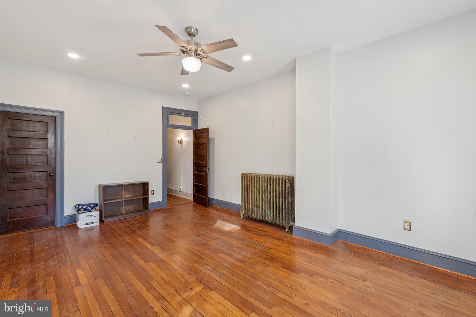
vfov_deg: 73.7
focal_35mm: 16
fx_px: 212
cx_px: 238
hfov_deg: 96.7
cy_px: 158
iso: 1000
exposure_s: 1/30
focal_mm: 16
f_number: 9
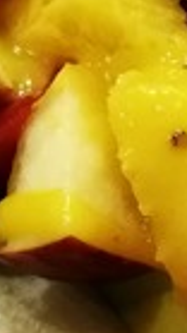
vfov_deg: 13.7
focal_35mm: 152
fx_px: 1342
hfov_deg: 7.9
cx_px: 223
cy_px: -84
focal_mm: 4.5
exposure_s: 1/20
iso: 640
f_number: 4
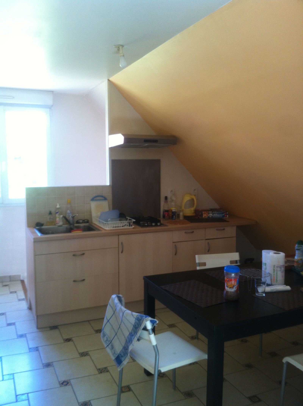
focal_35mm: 35
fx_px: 410
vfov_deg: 52.7
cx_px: 152
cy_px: 203
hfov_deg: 40.6
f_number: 2.8
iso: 80
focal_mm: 3.85
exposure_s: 1/15
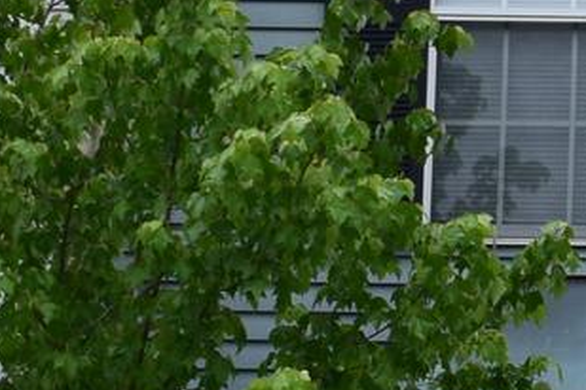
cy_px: 489
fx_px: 2913
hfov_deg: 10.5
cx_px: 1206
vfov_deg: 7.6
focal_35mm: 179
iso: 400
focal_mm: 18
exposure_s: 1/250
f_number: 10
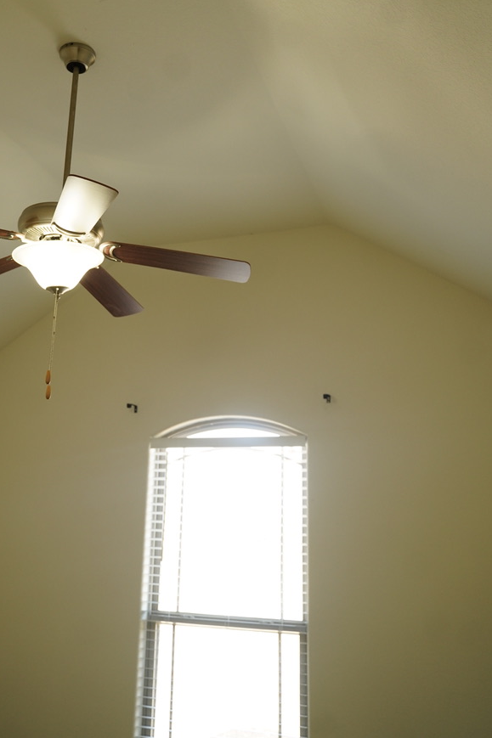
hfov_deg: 37.7
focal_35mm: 35
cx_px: 191
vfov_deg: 54.2
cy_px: 317
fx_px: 718
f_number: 2.8
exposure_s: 1/160
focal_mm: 28
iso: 1000
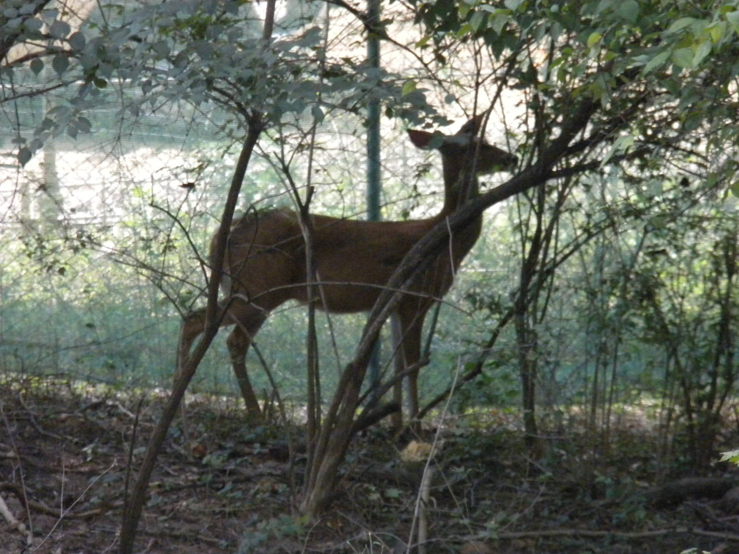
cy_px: 277
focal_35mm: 260
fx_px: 5551
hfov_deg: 7.6
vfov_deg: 5.7
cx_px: 370
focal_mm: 46.2
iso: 800
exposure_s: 1/207
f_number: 5.3
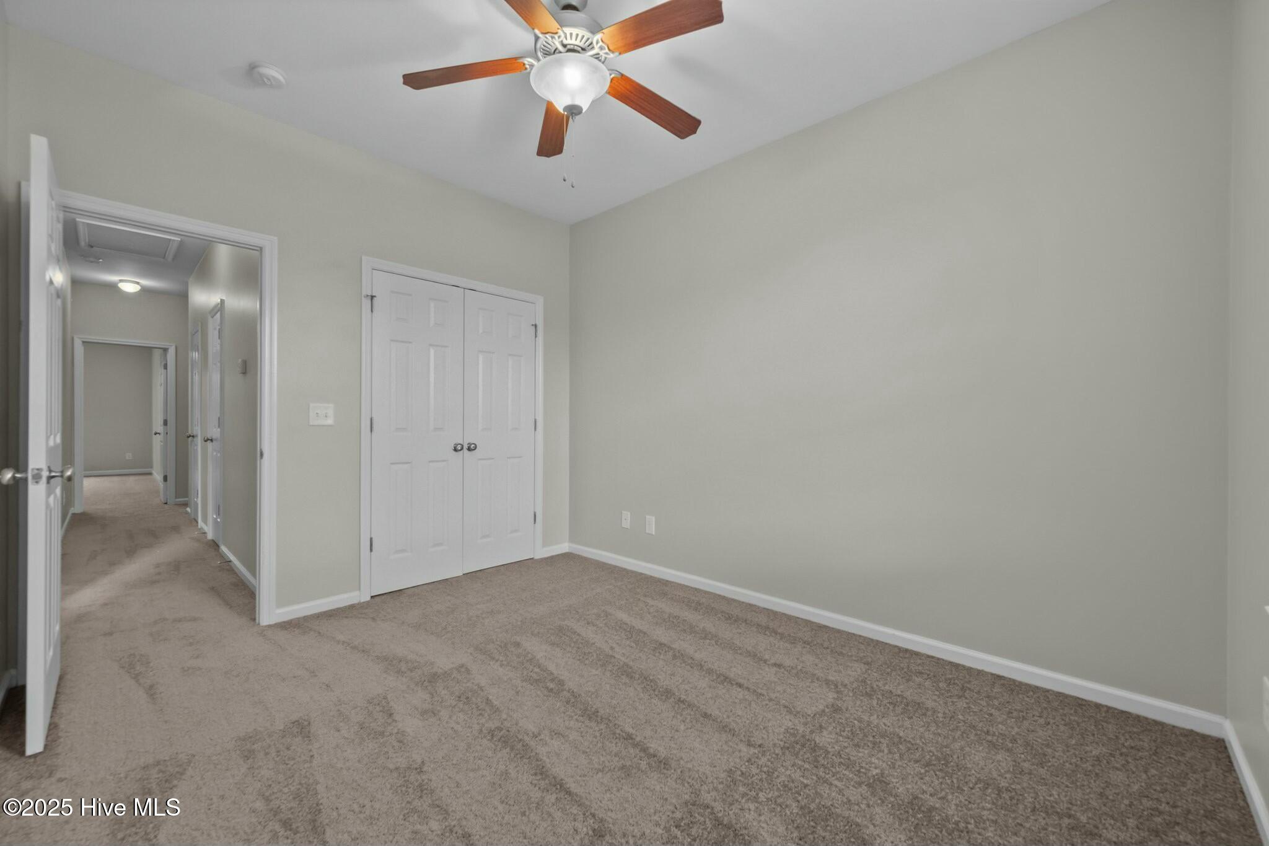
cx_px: 634
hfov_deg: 104.3
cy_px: 423
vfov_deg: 81.2
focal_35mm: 14
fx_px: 493
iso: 640
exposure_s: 1/5
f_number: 7.1
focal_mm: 14
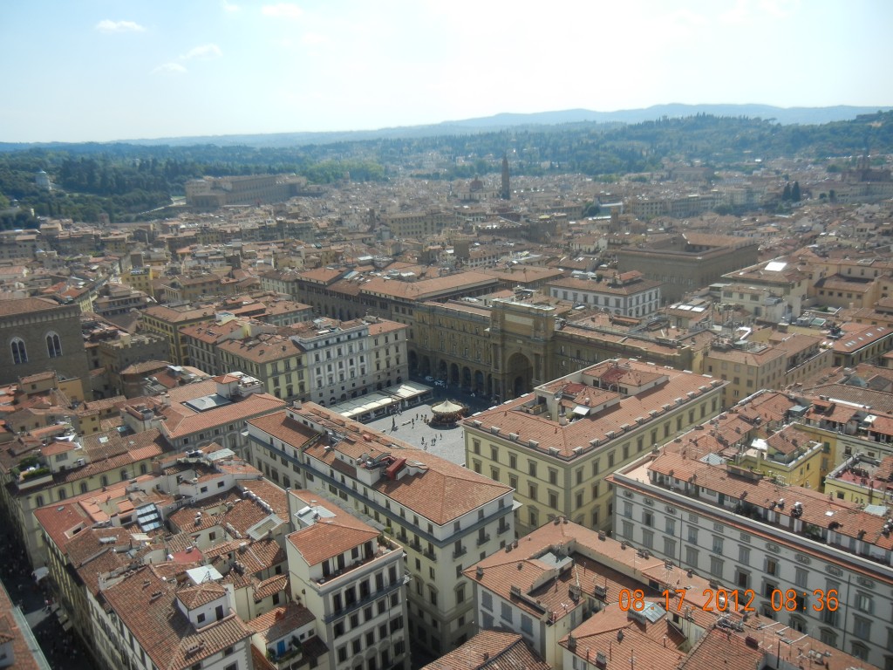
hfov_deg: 60.0
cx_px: 446
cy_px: 335
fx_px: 774
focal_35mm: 30
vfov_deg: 46.8
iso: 160
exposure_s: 1/378
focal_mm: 5.4
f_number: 7
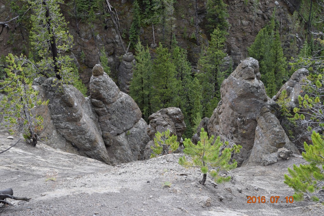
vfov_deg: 26.5
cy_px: 108
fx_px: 459
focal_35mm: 51
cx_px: 162
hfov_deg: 38.9
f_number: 8
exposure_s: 1/250
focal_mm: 34
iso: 400
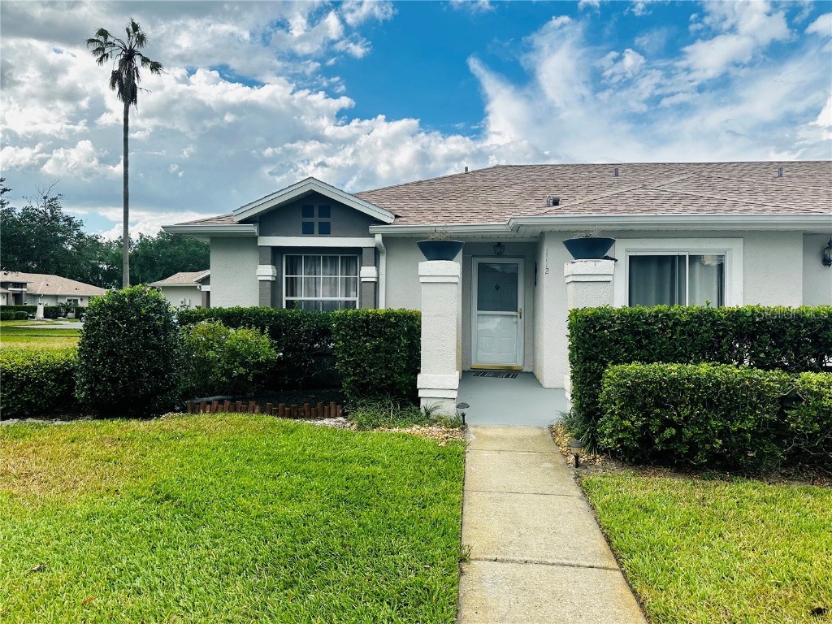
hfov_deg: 71.6
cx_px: 416
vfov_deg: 56.8
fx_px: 577
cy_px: 312
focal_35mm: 24
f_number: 1.78
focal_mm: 6.86
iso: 80
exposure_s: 1/3597
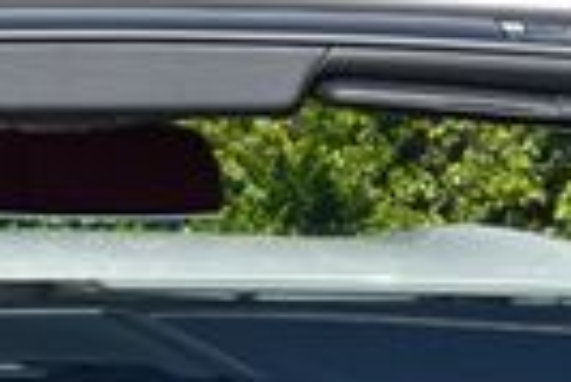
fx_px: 5208
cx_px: 116
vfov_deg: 4.2
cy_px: 481
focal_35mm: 328
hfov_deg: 6.3
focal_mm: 34
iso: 160
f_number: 8
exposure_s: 1/250
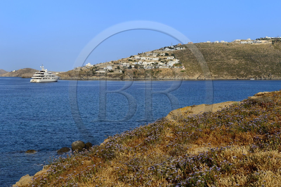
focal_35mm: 55
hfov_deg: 36.3
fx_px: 429
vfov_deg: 24.6
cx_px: 140
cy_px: 94
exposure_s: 1/250
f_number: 11
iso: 200
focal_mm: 55
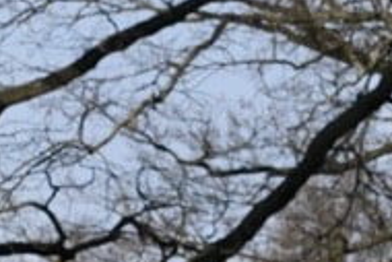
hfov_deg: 2.0
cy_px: 826
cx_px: 62
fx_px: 11387
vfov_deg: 1.3
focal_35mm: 1045
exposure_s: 1/1600
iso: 2500
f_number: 14
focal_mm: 155
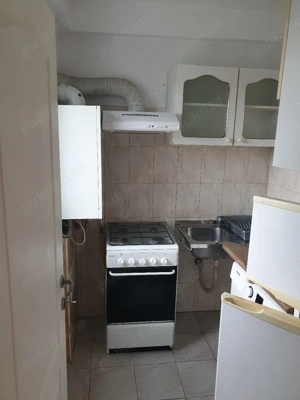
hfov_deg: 53.1
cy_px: 200
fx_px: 300
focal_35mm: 26
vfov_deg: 67.3
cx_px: 150
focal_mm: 4.3
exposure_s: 1/60.2
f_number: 2.4
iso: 100
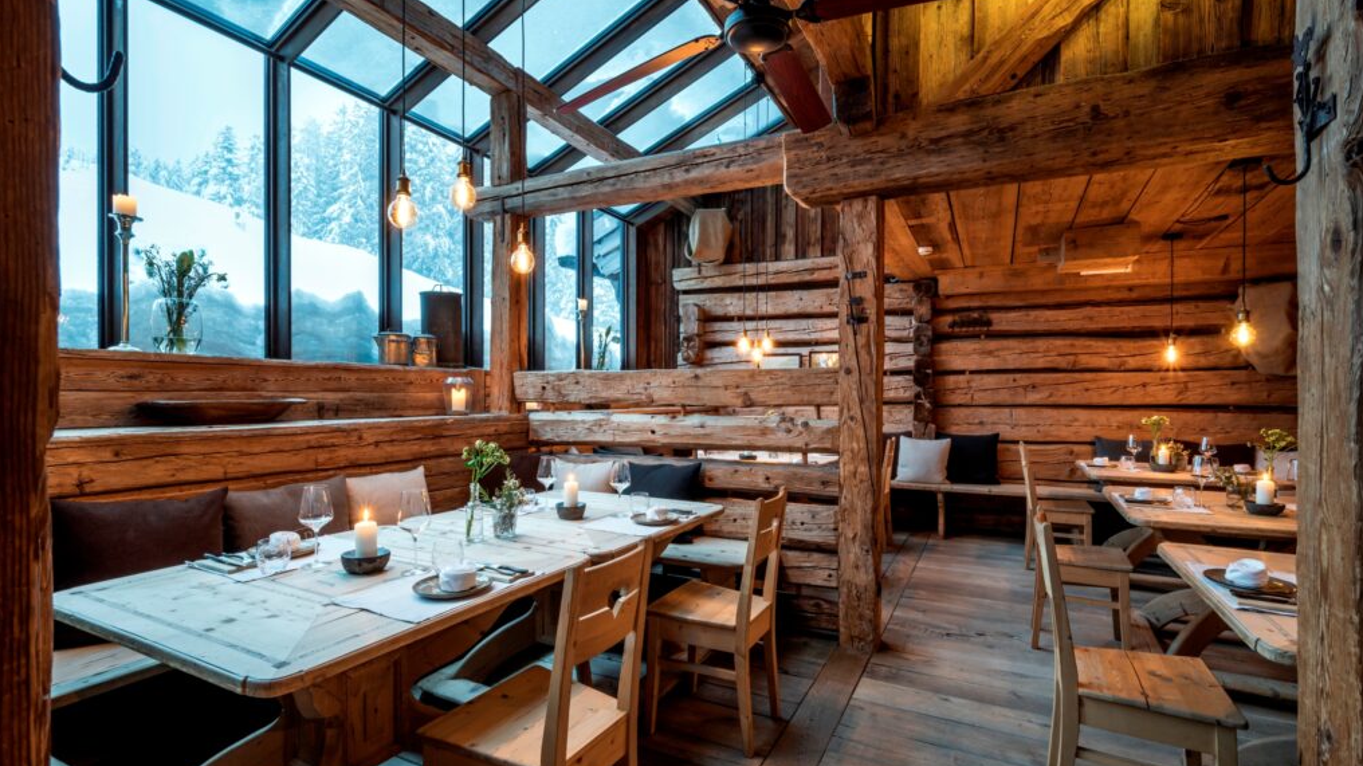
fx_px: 614
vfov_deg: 63.8
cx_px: 683
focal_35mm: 17
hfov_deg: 95.9
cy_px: 404
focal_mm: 16
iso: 64
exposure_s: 4
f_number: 13
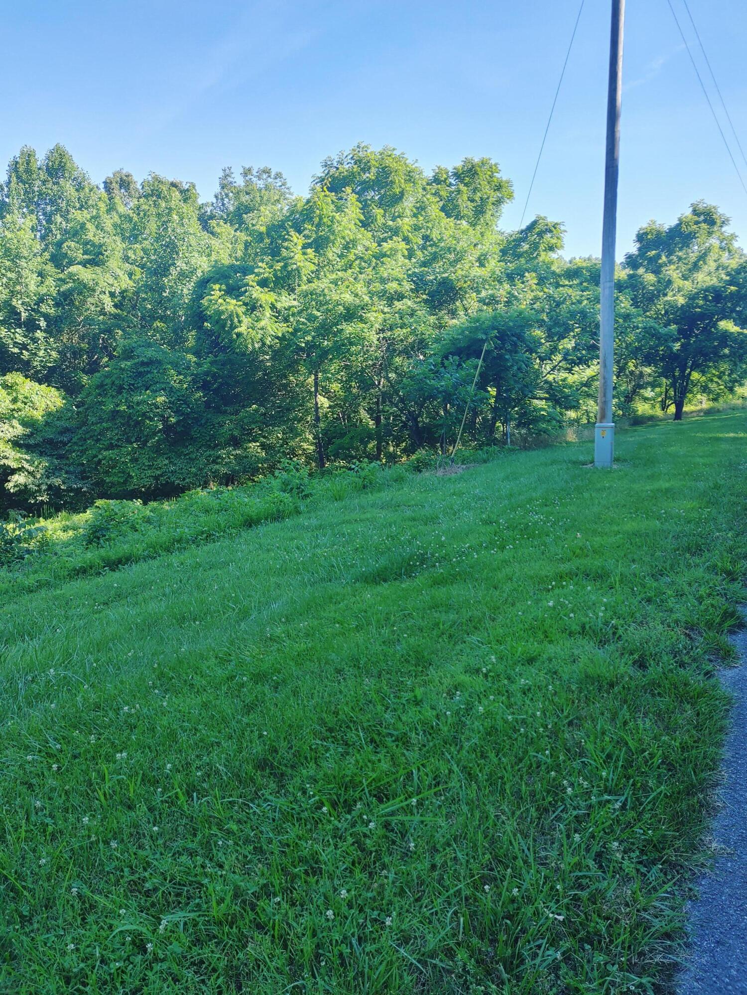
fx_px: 748
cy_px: 498
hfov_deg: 53.1
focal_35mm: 26
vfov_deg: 67.3
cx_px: 374
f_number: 1.8
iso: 50
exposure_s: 1/331
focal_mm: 5.58
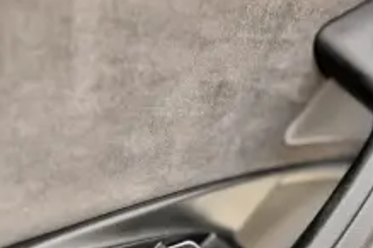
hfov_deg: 47.1
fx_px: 425
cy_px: 149
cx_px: 225
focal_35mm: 41
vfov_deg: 32.5
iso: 80
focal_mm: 6.76
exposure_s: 1/175
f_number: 1.78
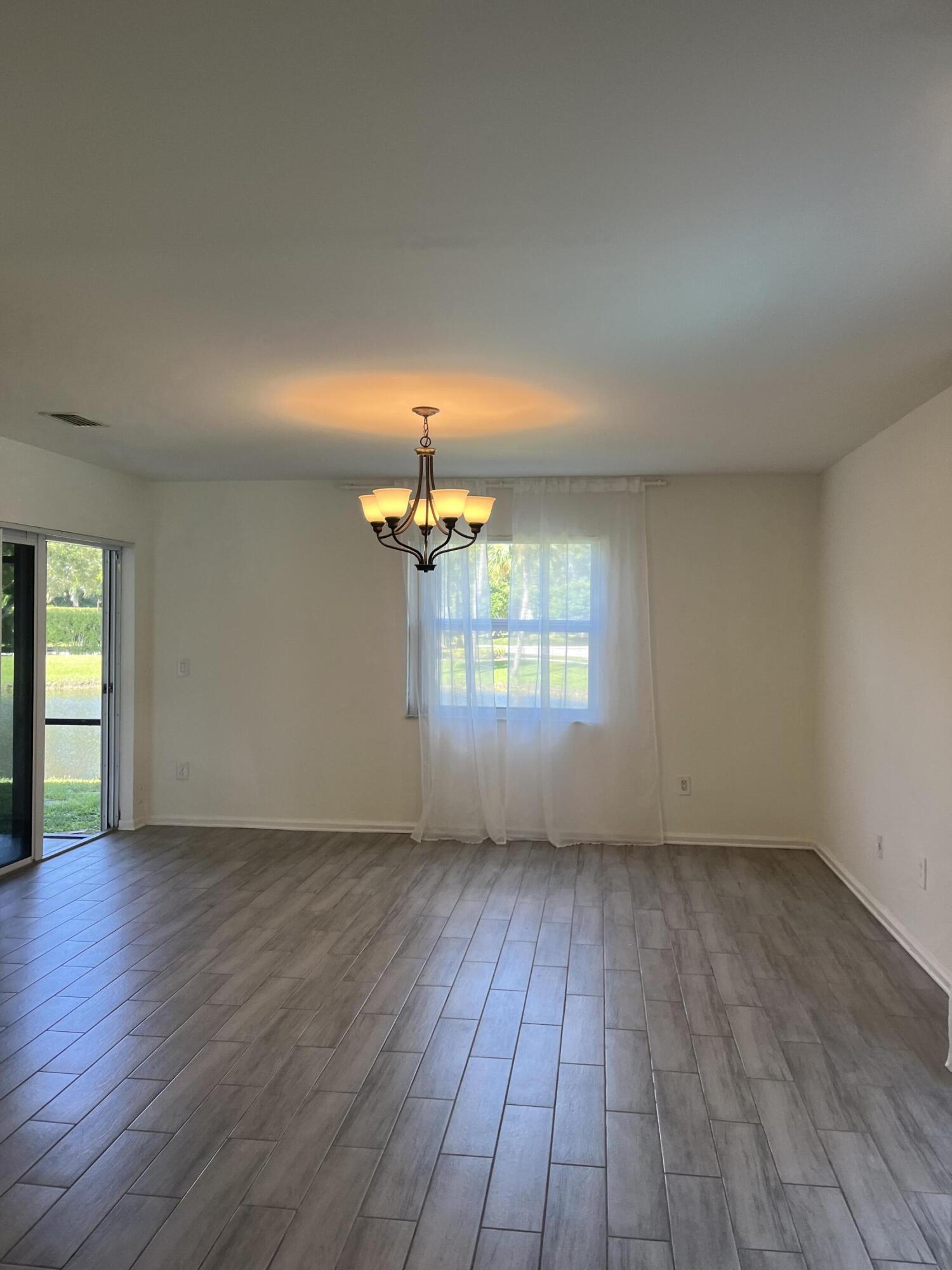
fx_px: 953
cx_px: 476
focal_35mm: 26
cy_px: 635
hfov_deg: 53.1
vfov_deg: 67.3
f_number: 1.6
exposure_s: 1/120
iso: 64
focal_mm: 5.1
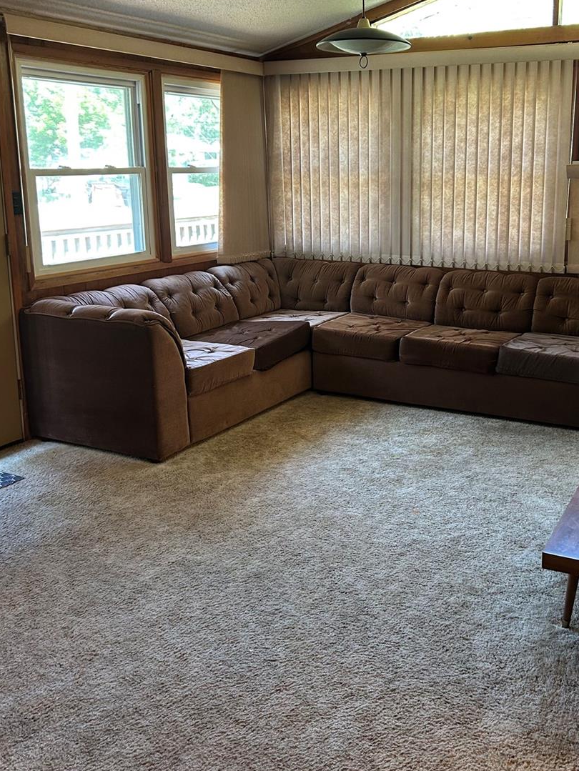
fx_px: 825
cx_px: 351
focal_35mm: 37
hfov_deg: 38.5
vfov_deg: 50.0
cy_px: 332
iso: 160
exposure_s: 1/60
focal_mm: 5.7
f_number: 1.5
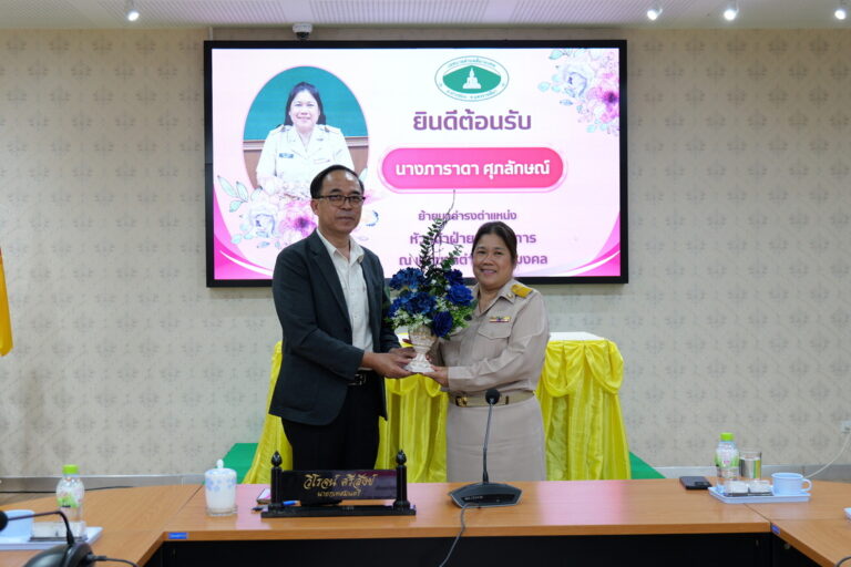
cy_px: 284
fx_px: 1111
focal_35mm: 47
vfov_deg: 28.6
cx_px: 426
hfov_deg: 41.9
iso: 1250
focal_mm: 47
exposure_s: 1/50
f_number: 5.1
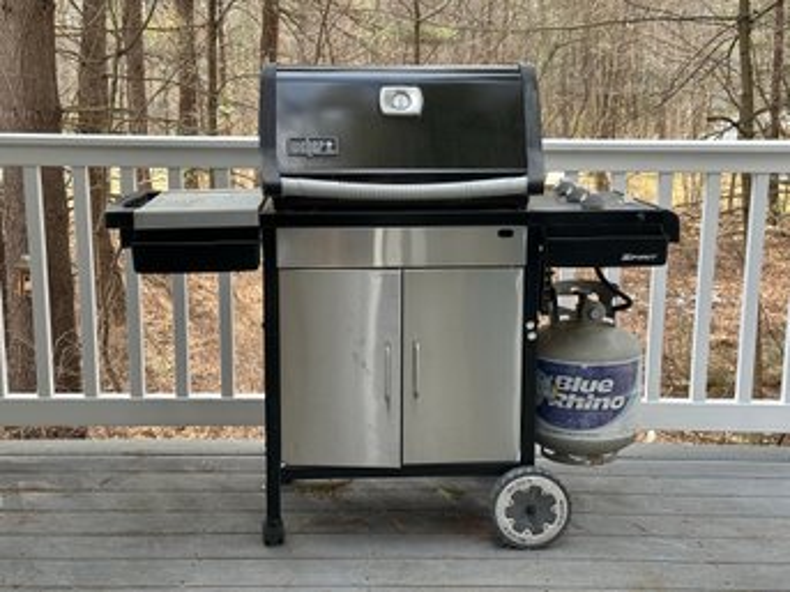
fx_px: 1095
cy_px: 296
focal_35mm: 48
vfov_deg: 30.2
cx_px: 395
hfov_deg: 39.7
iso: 64
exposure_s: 1/355
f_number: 1.78
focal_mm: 6.86
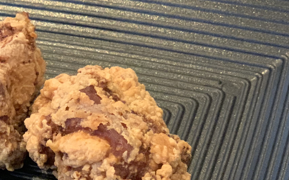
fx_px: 1024
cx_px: 88
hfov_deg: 16.0
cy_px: 182
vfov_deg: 10.0
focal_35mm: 130
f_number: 2.4
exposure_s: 1/30
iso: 640
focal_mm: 6
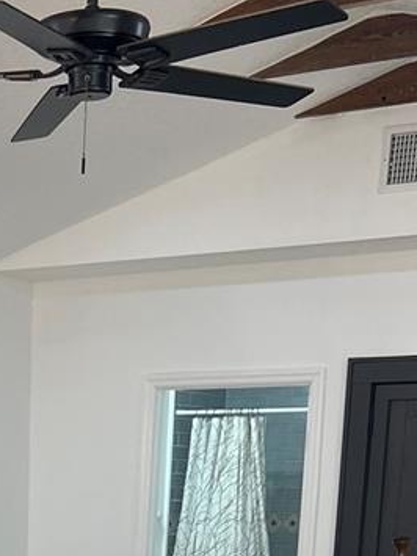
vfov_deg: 19.9
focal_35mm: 88
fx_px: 1414
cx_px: -132
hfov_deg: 15.9
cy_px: 774
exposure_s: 1/120
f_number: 1.5
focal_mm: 5.7
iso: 100
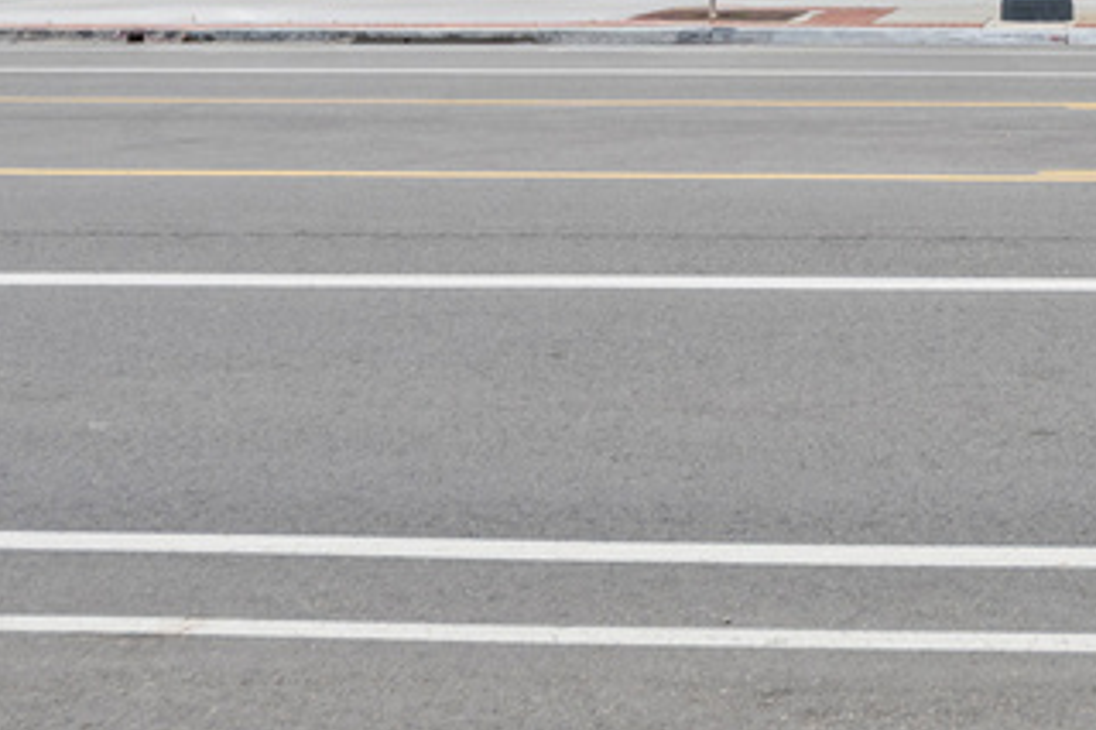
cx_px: 1141
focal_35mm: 112
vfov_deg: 11.7
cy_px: -367
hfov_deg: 17.8
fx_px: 3408
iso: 250
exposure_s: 1/40
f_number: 9
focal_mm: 35
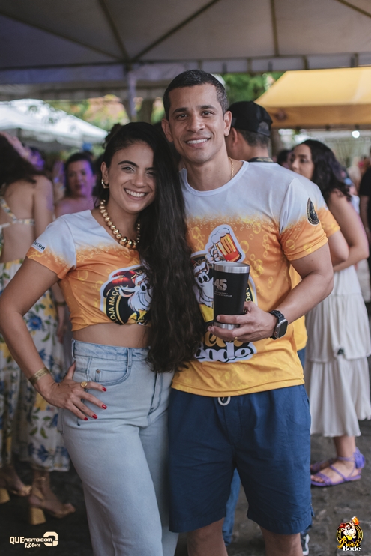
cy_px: 278
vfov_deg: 37.8
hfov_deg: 25.8
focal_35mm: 52
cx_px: 186
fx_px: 811
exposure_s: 1/1600
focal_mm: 35
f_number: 2
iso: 2500
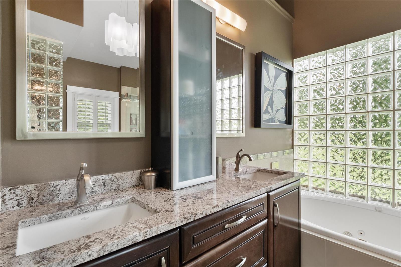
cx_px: 200
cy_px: 134
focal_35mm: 16
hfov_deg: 96.7
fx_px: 178
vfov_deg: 73.7
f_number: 8
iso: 400
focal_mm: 8
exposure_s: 1/8
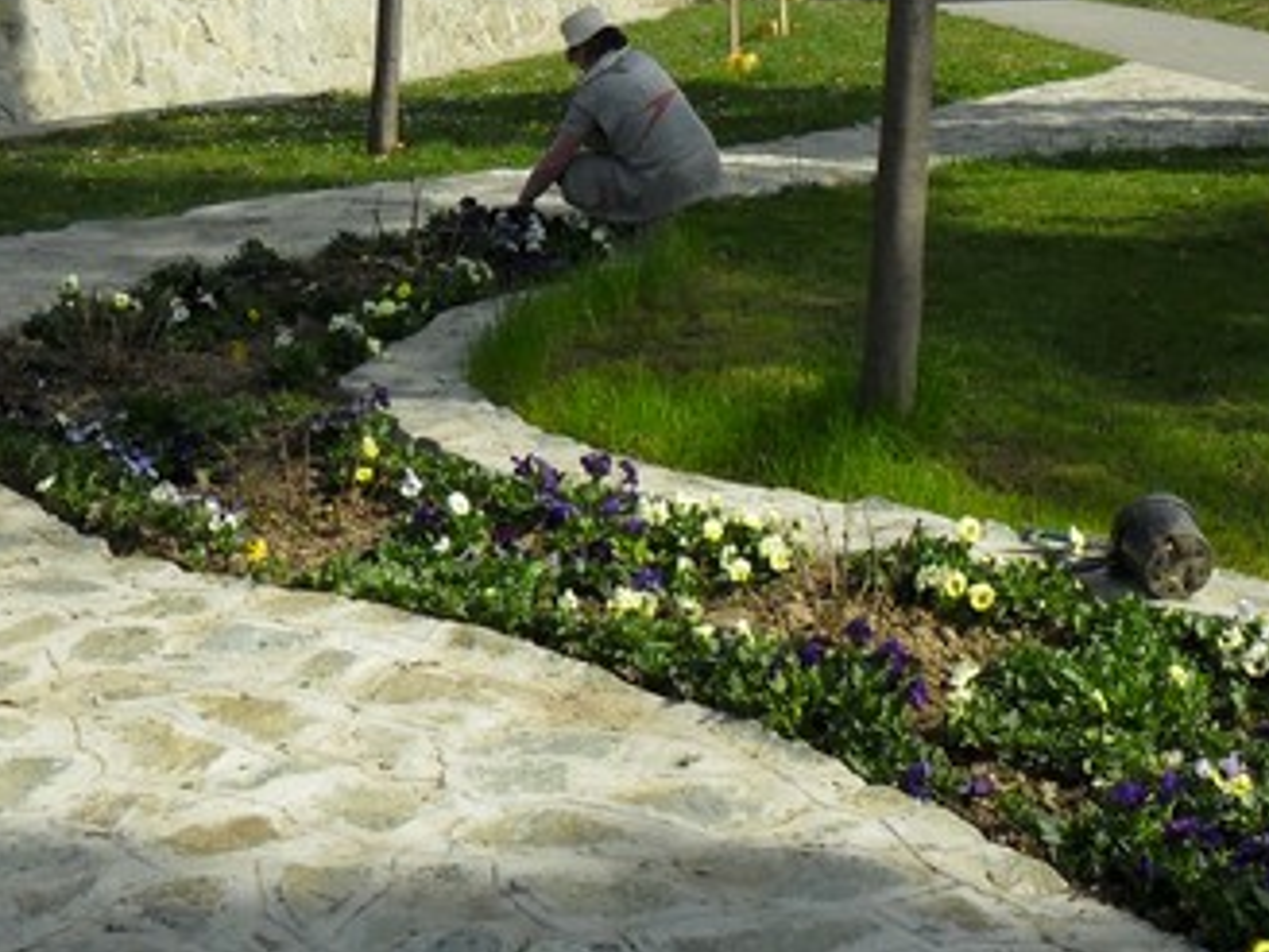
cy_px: 149
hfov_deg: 24.6
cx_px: 816
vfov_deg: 18.4
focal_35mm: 79
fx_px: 2896
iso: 100
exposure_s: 1/1000
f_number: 4
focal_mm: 6.6
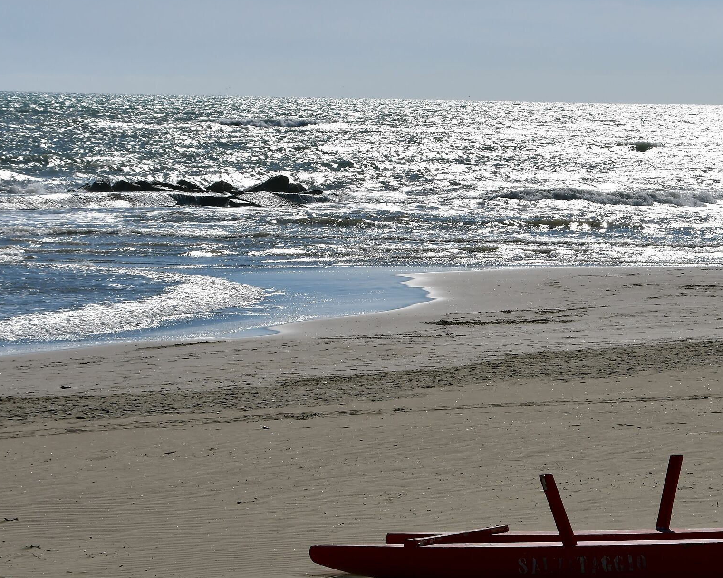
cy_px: 313
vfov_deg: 10.2
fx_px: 3231
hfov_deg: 12.7
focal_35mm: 151
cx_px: 489
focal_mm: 68
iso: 100
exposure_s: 1/500
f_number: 11
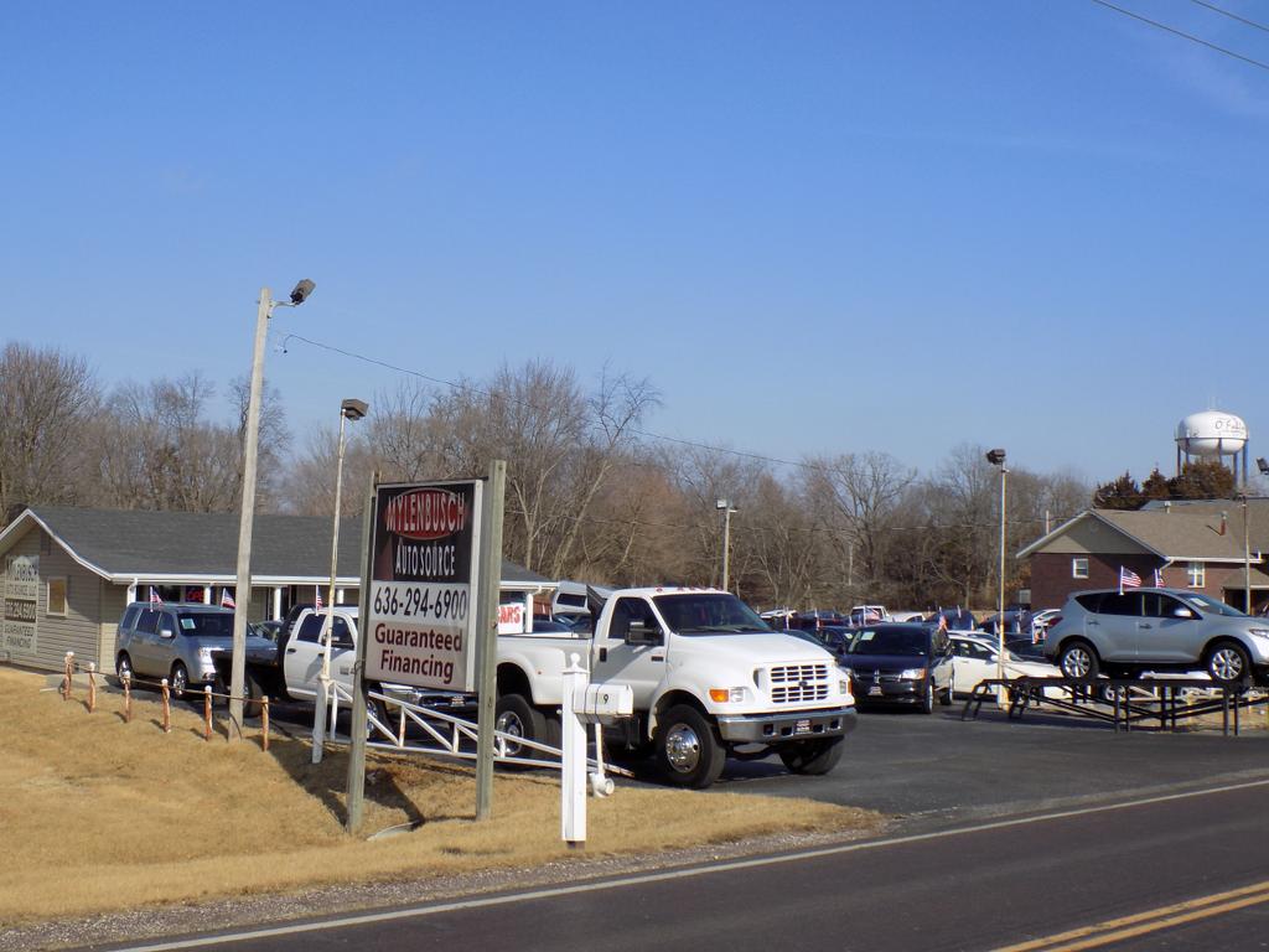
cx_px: 634
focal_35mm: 46
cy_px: 476
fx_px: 1686
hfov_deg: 41.2
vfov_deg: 31.5
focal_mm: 8.1
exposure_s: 1/1250
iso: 80
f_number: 3.7
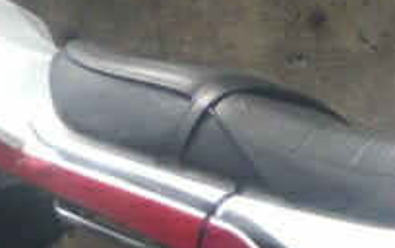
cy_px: 424
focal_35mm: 365
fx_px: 3934
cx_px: 440
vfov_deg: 3.6
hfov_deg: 5.7
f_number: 4.7
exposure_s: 1/400
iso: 100
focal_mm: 12
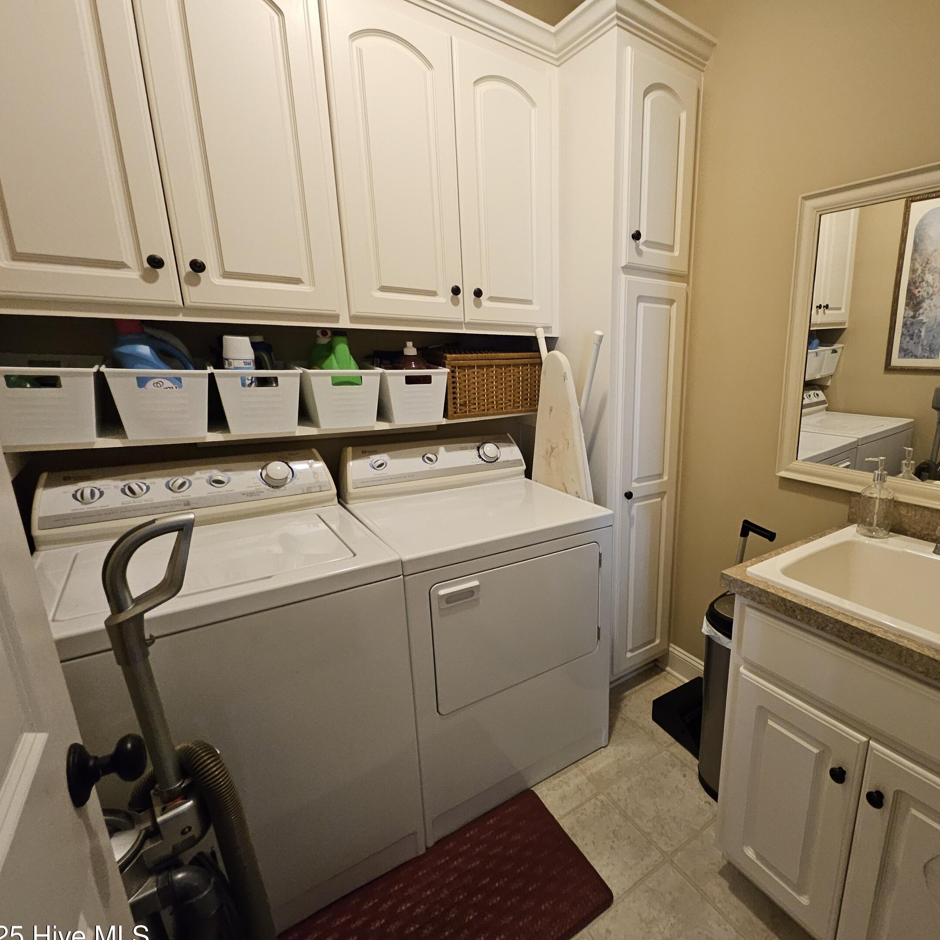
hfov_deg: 85.5
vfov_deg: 87.4
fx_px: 492
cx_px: 595
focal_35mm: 16
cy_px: 490
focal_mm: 1.74
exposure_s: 1/30
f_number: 2.2
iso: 400
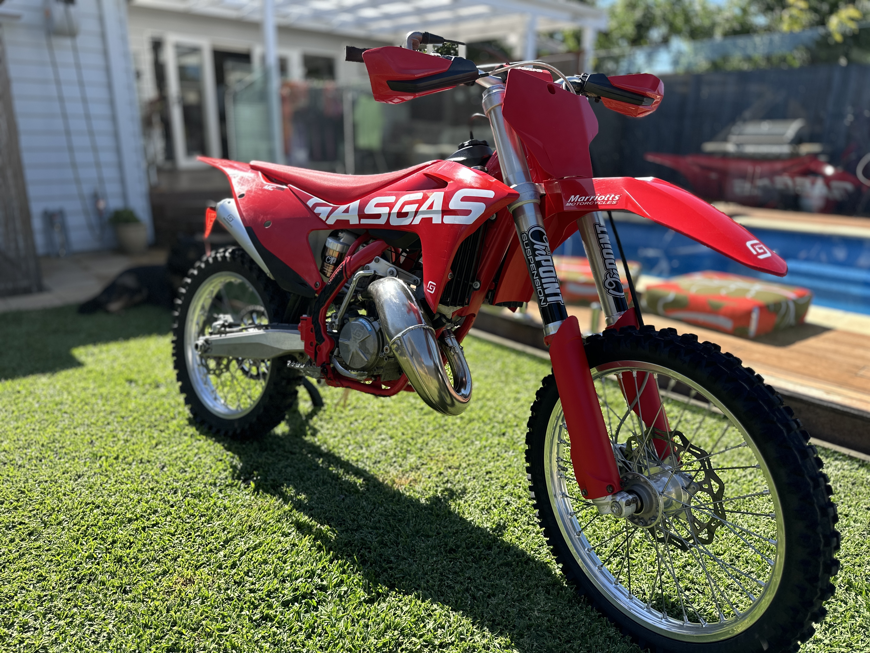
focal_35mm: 24
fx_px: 603
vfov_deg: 56.8
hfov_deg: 71.6
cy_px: 326
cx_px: 435
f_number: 1.78
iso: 80
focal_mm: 6.86
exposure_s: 1/1751
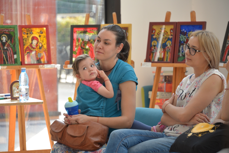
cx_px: 114
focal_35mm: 200
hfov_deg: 10.3
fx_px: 1273
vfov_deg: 6.9
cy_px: 76
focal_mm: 200
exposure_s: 1/80
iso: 400
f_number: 5.6
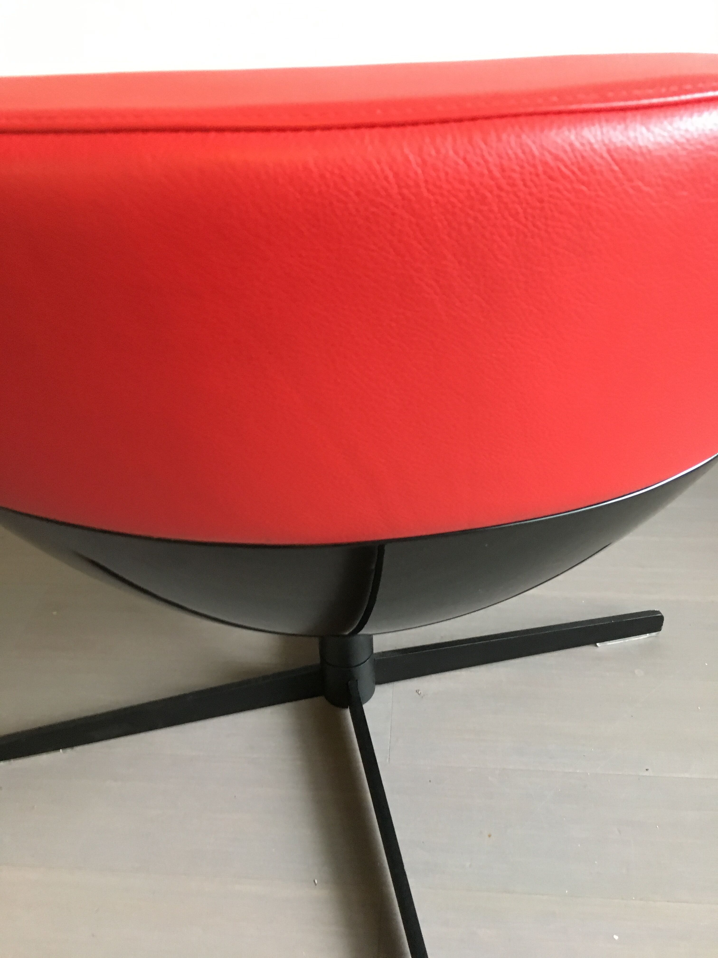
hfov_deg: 48.2
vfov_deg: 61.7
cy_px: 479
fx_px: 802
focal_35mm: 29
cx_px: 359
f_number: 2.2
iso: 400
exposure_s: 1/17
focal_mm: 4.15
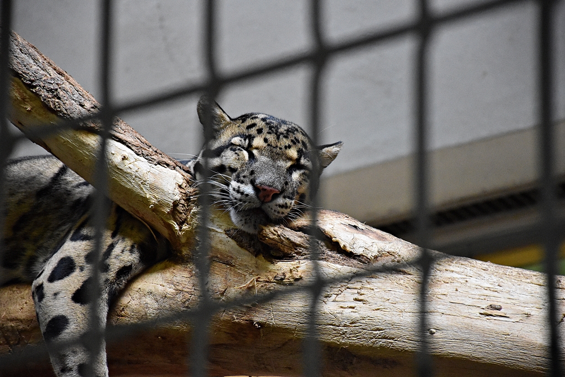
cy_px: 188
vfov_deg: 6.5
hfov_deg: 9.8
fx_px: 3296
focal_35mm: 210
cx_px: 282
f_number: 5.6
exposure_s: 1/500
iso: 4000
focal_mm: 140
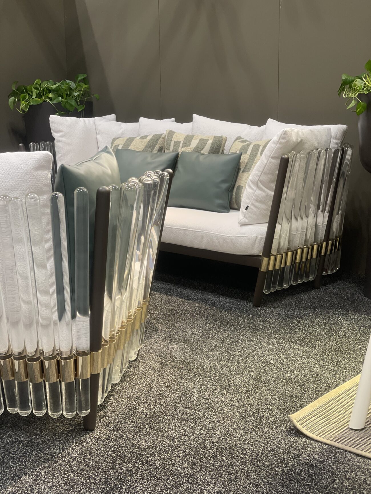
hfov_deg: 28.0
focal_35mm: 52
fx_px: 743
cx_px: 186
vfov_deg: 36.8
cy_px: 247
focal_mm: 6
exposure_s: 1/40
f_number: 2
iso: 125
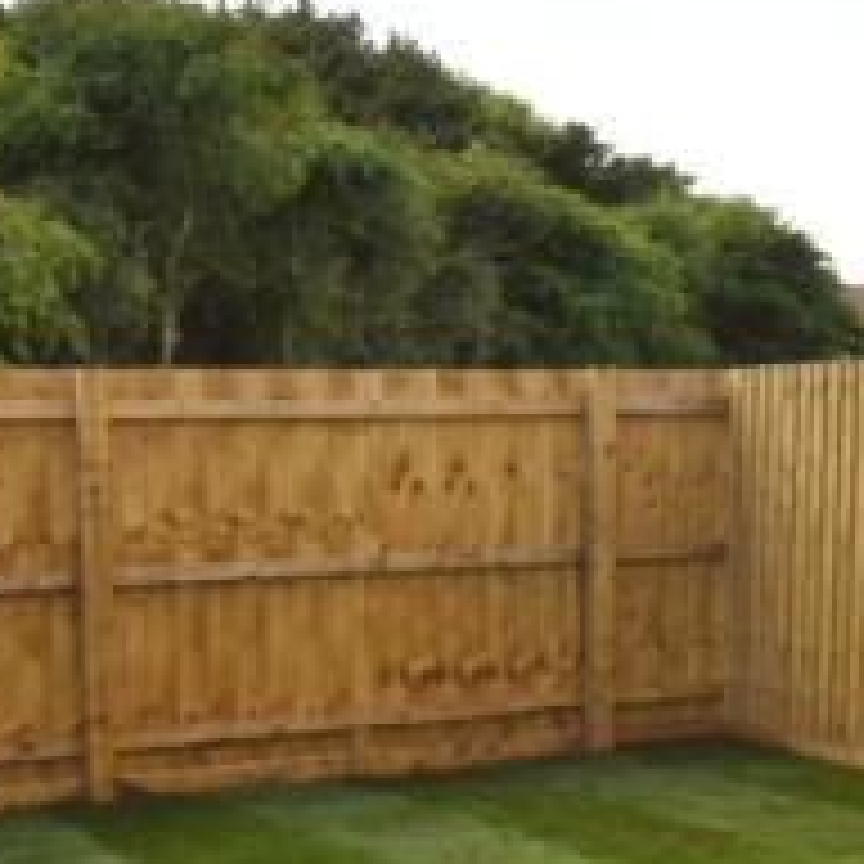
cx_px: 1012
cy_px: 1145
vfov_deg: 22.5
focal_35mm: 68
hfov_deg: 23.4
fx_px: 1920
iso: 100
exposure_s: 1/200
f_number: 8
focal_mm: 10
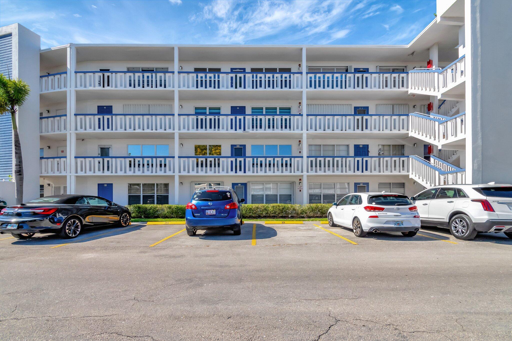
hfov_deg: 100.4
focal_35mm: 15
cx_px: 256
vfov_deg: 77.3
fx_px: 213
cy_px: 170
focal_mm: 10
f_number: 8
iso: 640
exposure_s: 1/1600
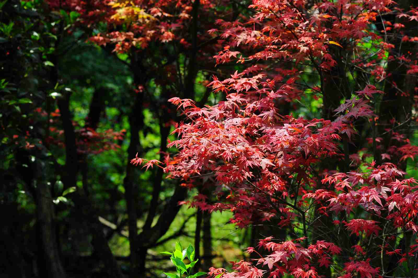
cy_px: 139
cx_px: 209
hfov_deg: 13.1
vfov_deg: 8.7
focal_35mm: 158
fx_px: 1827
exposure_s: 1/200
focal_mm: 105
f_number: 7.1
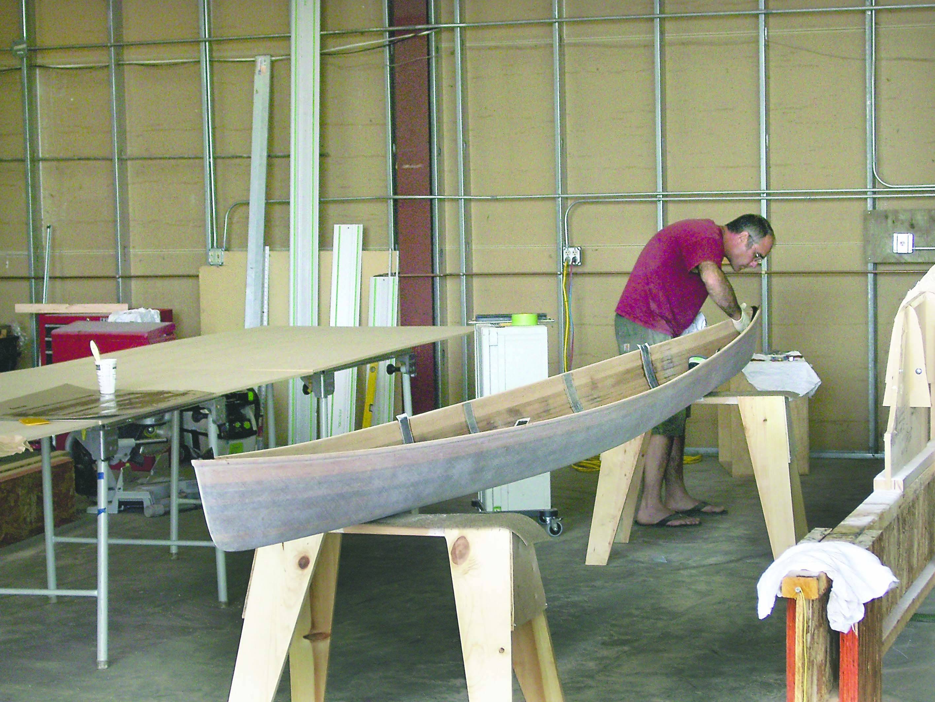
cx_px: 468
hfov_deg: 22.5
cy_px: 351
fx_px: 2352
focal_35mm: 87
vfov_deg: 17.0
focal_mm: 14.5
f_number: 4.3
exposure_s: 1/100
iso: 200
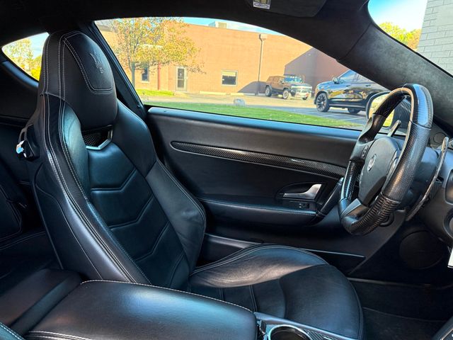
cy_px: 170
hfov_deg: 71.6
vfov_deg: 56.8
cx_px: 226
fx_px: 314
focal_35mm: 24
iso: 250
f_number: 1.78
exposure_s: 1/60
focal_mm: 6.76
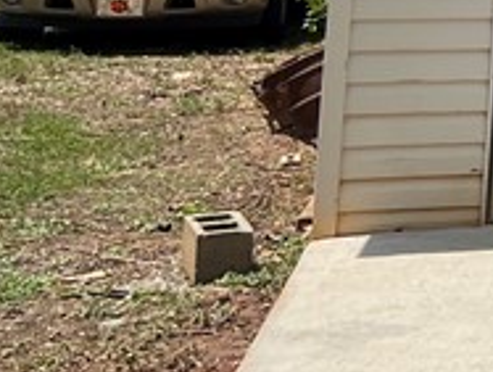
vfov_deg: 9.8
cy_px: -335
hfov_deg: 11.4
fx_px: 2026
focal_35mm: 142
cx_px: 1207
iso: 50
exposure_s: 1/3521
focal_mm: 5.1
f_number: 1.6
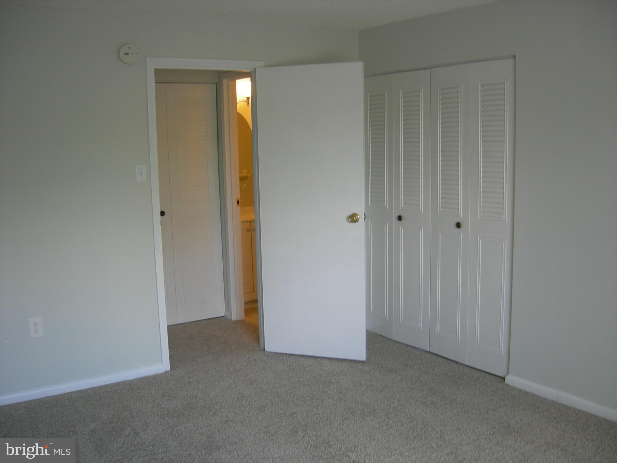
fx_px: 642
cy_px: 232
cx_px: 308
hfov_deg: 51.4
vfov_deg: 39.7
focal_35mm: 36
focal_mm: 7.5
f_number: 2.7
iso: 64
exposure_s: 1/33.3
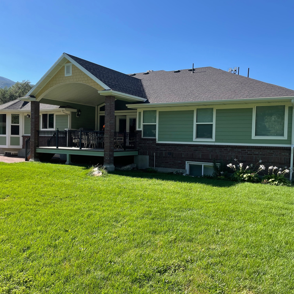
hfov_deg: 52.5
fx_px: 298
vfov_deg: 52.5
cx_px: 144
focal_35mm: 31
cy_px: 148
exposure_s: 1/1949
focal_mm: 4.2
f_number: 1.6
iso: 32
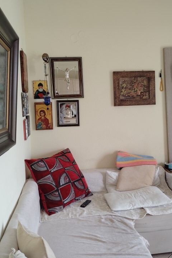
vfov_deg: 49.5
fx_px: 279
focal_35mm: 39
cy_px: 128
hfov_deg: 34.0
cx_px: 108
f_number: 1.8
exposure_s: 1/100
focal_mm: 4.22
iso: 594
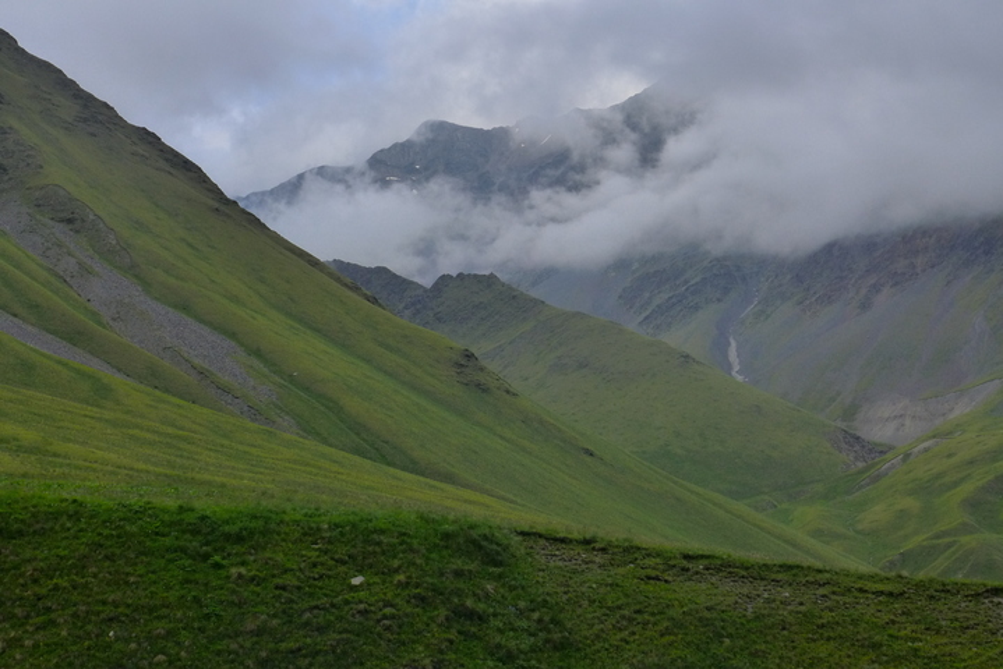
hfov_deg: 30.9
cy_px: 334
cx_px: 502
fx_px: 1812
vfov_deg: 20.9
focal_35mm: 65
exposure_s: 1/1300
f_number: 2.8
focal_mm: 12.8
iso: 400
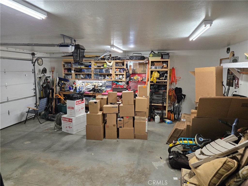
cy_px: 93
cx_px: 124
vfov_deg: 58.9
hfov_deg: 73.9
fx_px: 165
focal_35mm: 23
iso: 400
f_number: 1.8
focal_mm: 5.4
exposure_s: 1/120
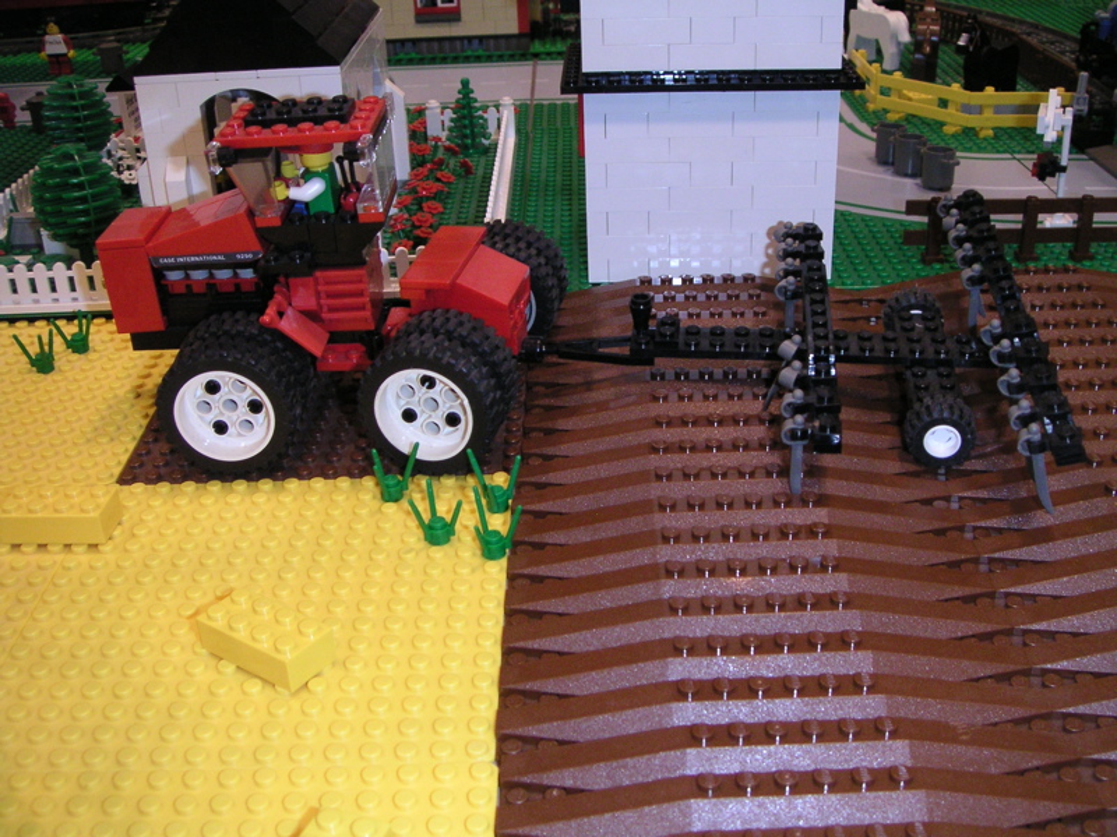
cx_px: 558
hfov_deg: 49.0
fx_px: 1226
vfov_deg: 37.7
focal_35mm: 38
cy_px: 418
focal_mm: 6
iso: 160
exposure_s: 1/45
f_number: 2.8
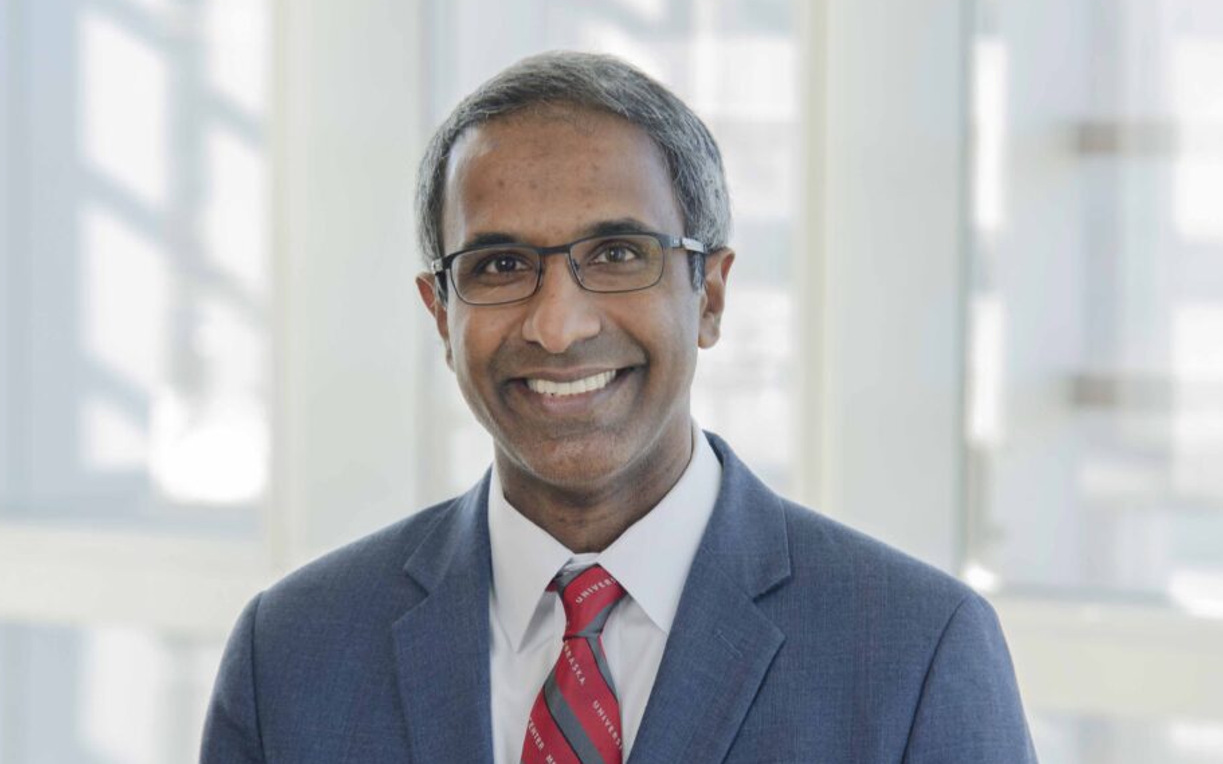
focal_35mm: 232
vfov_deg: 5.7
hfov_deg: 9.1
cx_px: 628
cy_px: 440
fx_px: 7717
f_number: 5.6
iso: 250
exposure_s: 1/100
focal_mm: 135
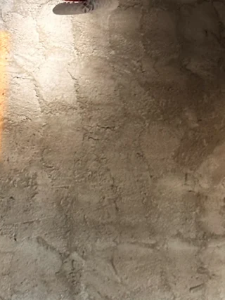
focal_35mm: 162
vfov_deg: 12.0
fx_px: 1405
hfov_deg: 8.9
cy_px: 315
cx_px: -127
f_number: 1.78
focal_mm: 6.86
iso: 64
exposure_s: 1/50
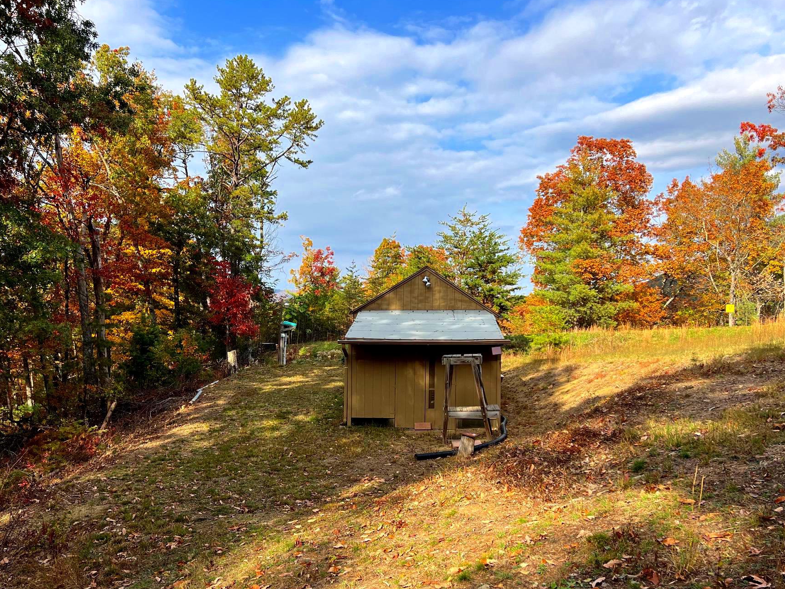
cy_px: 345
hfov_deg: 58.3
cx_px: 371
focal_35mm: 31
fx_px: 703
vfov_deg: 45.3
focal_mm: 5.7
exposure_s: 1/2165
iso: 50
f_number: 1.5
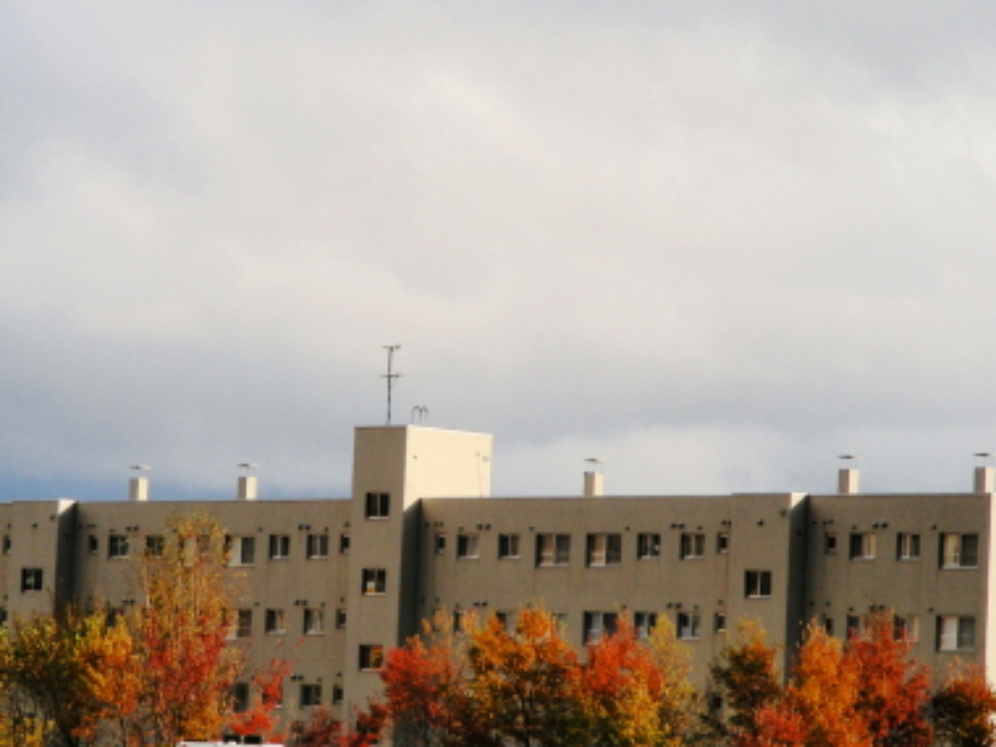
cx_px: 498
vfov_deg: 8.6
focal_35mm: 172
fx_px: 4949
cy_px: 374
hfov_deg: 11.5
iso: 50
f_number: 4
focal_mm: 28.7
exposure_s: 1/490
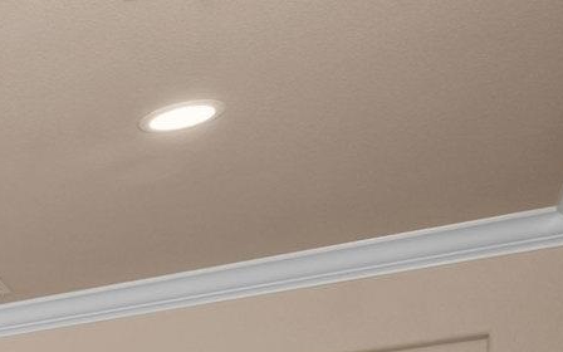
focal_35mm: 91
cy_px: 768
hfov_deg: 14.0
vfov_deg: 12.2
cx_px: -847
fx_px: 1396
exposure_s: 1/5
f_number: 9
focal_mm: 16
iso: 400
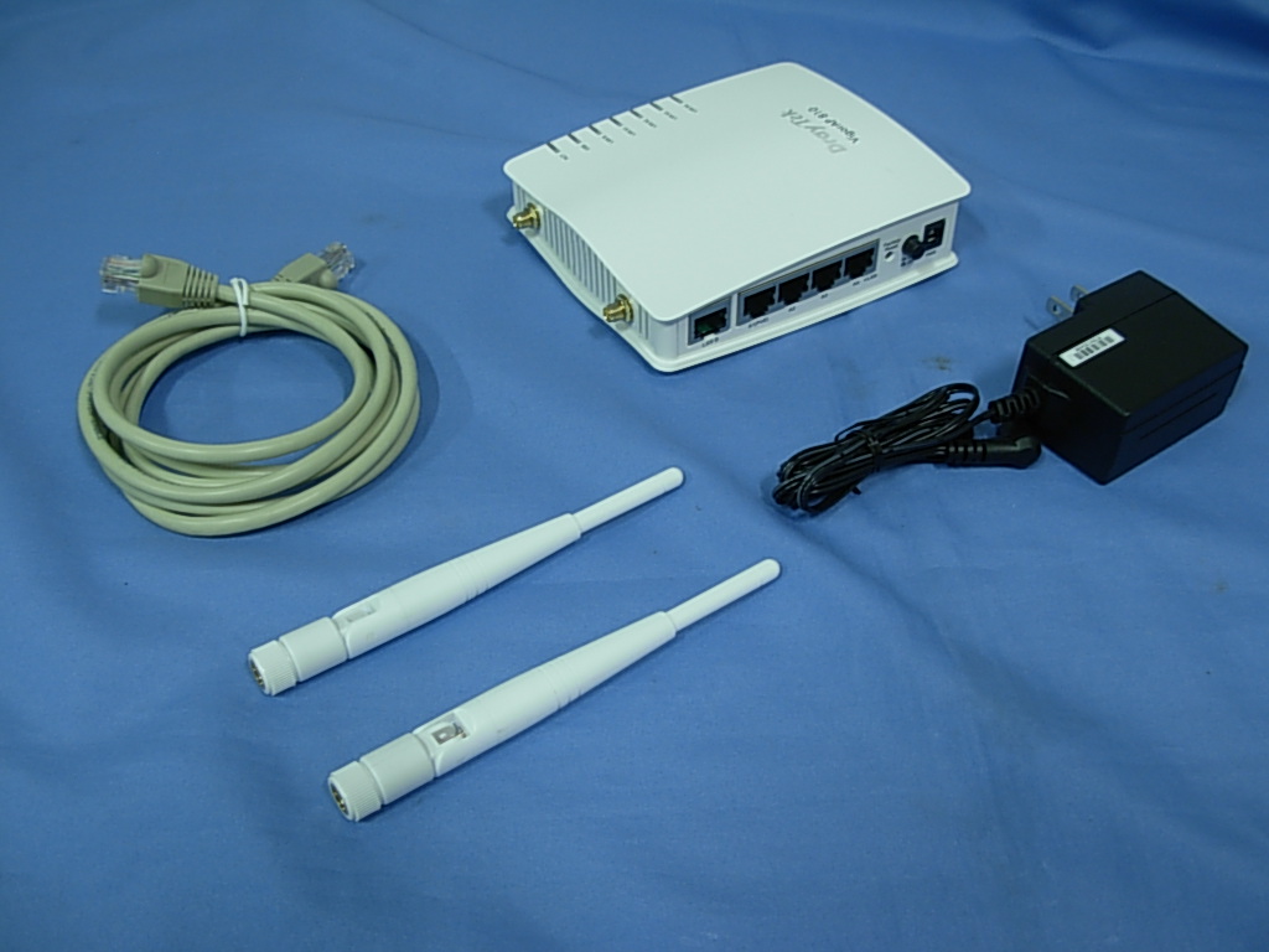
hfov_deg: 49.0
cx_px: 634
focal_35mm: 38
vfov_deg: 37.7
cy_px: 476
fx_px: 1393
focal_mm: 6.3
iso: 79
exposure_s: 1/4
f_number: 2.9
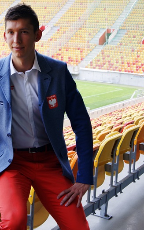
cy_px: 115
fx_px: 352
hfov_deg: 22.1
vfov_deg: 36.3
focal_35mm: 56
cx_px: -7
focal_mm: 24
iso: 100
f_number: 5.6
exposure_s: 1/50
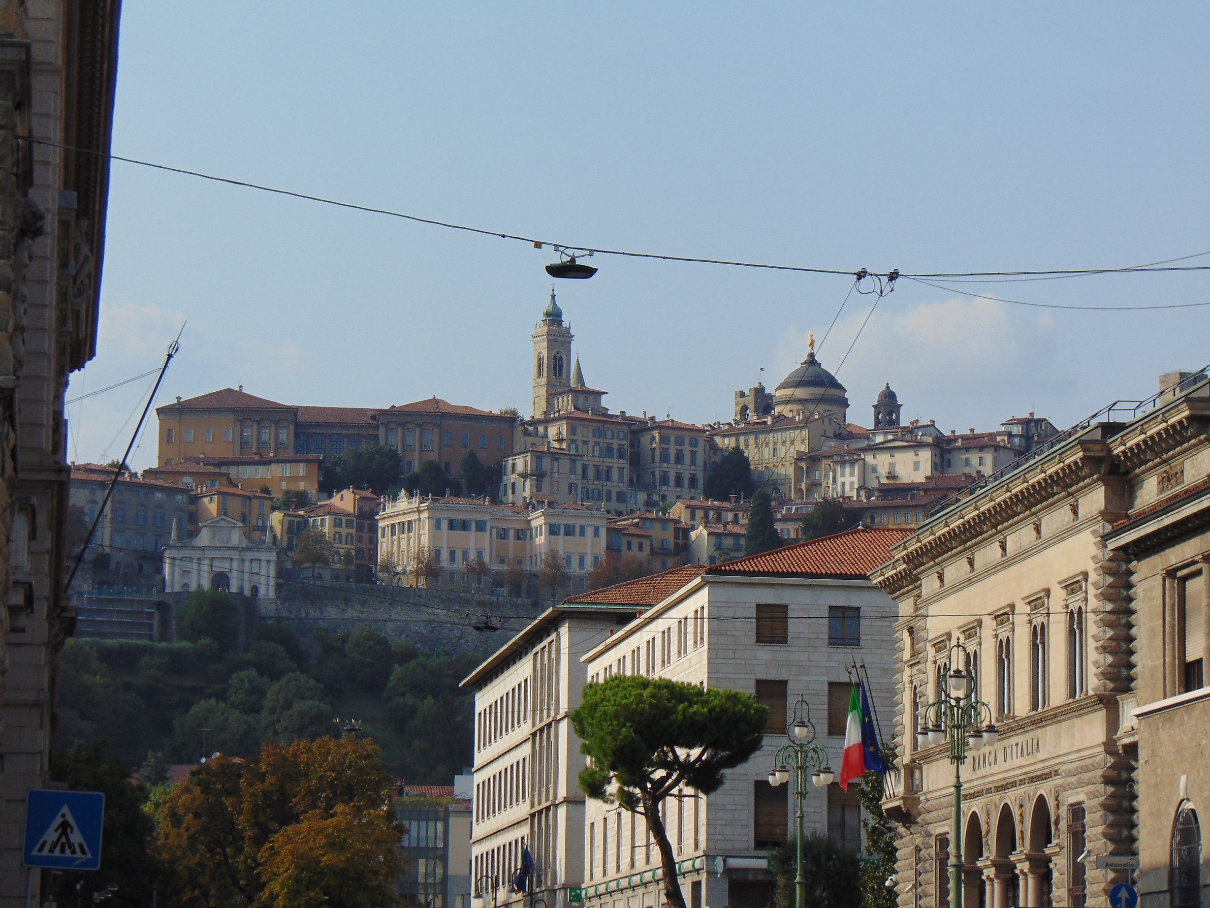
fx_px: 4684
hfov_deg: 14.7
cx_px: 608
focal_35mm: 134
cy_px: 453
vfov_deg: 11.1
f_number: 10.3
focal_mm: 23.9
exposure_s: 1/160
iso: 80
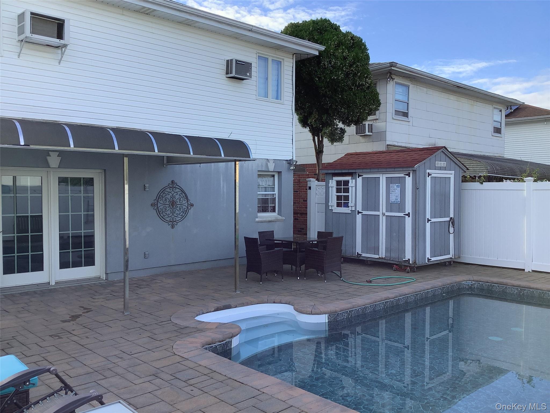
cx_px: 275
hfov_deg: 58.4
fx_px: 493
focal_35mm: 31
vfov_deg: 45.4
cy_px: 206
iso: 25
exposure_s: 1/403
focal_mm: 3.3
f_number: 2.4
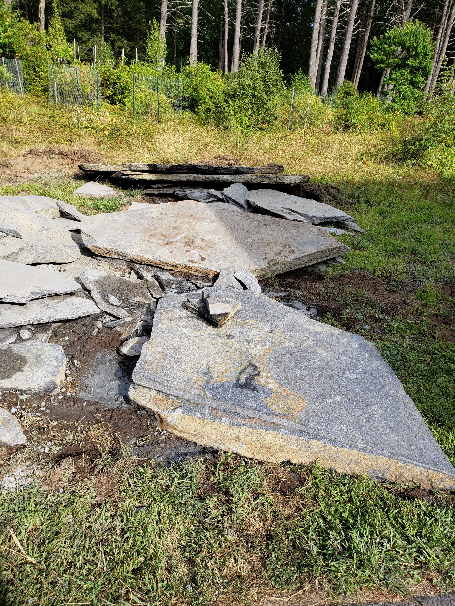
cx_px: 228
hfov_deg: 53.1
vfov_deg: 67.3
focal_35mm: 26
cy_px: 303
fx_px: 456
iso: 50
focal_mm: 4.3
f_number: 2.4
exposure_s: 1/606
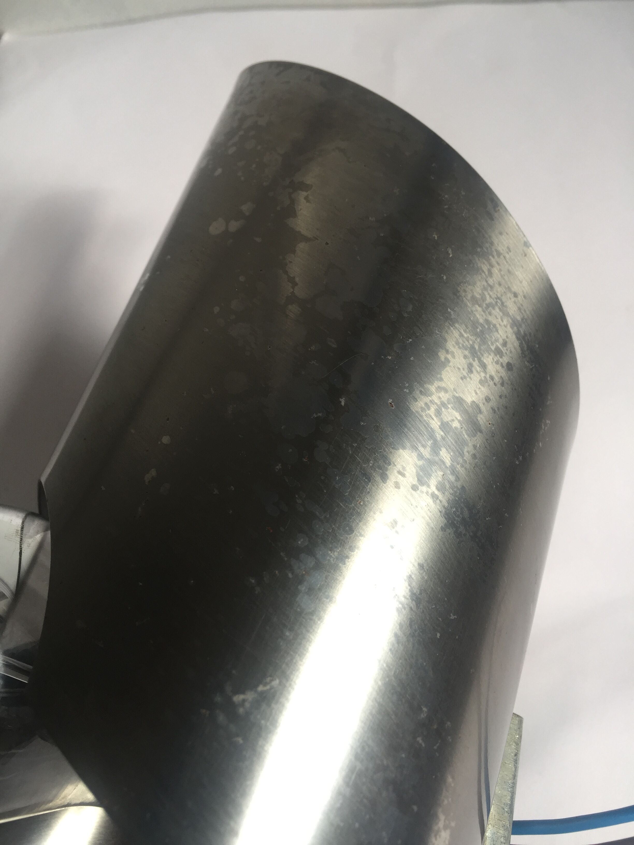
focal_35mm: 29
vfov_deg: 61.7
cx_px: 317
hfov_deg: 48.2
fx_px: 708
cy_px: 422
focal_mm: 4.15
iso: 40
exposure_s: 1/100
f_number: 2.2
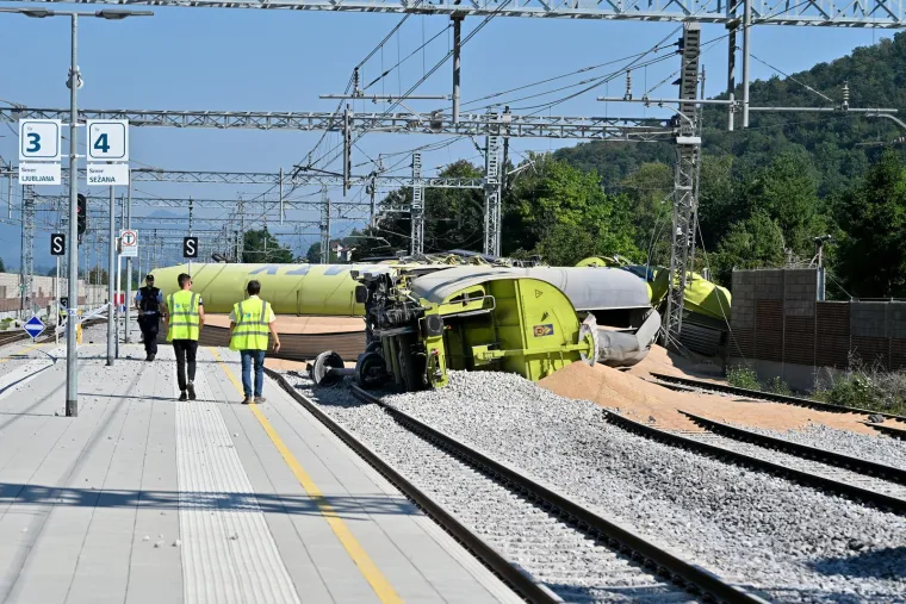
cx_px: 453
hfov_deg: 20.8
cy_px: 302
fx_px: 2467
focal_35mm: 98
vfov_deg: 14.0
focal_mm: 98
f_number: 5.6
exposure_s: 1/2500
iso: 160
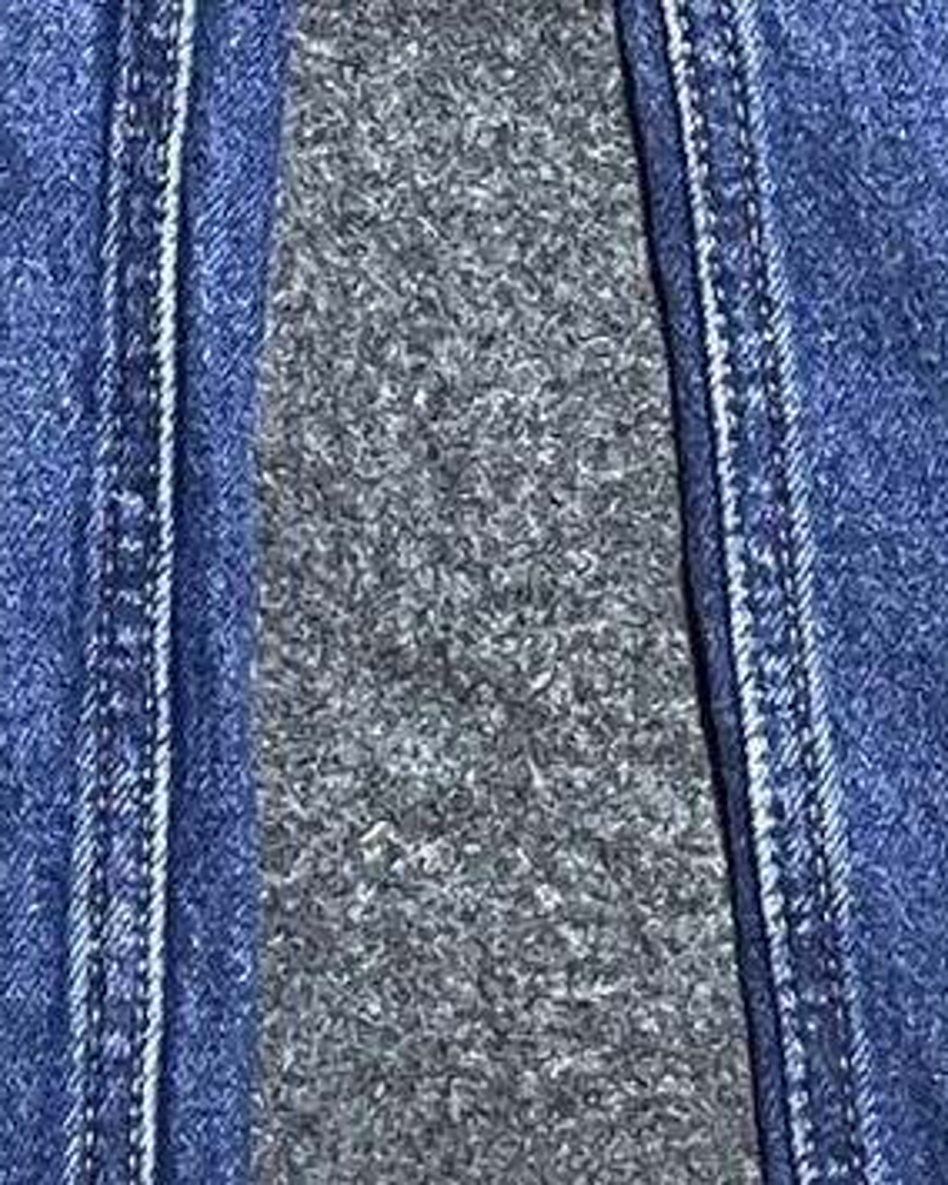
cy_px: -828
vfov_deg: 10.1
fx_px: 6418
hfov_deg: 8.4
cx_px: 671
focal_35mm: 183
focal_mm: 4.2
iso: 160
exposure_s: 1/50
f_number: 1.6
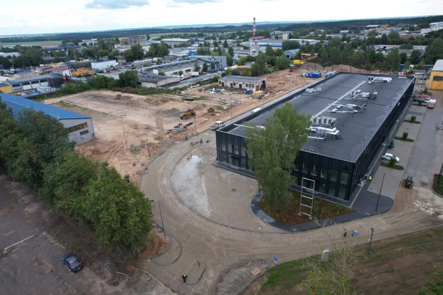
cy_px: 148
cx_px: 222
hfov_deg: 78.6
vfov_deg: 57.2
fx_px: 271
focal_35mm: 22
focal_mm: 8.38
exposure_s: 1/640
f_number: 2.8
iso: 110
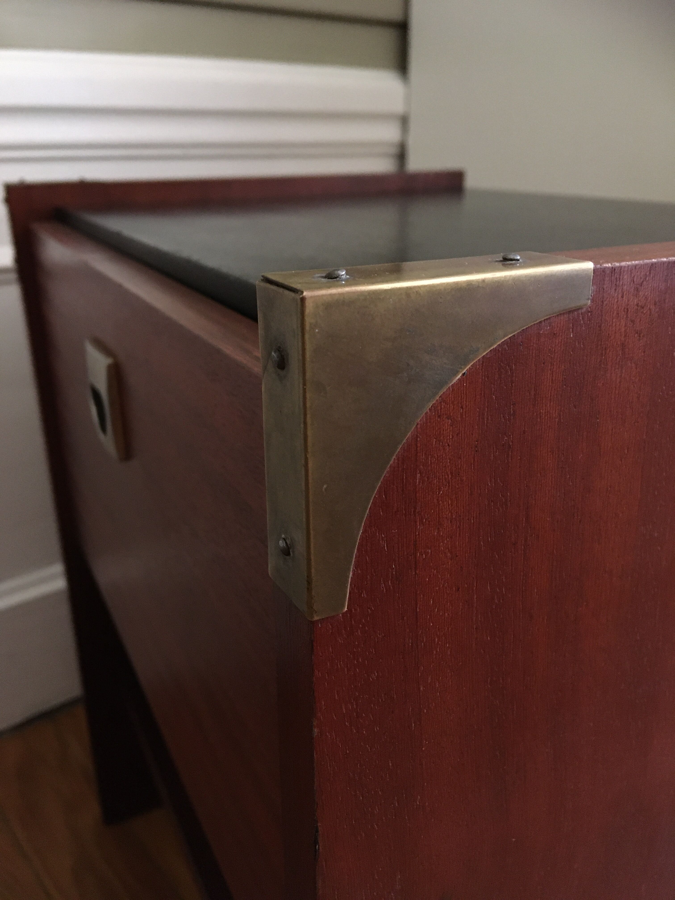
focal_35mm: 29
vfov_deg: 61.7
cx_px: 338
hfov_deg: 48.2
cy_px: 450
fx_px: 754
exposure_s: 1/17
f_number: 2.2
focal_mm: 4.15
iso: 400
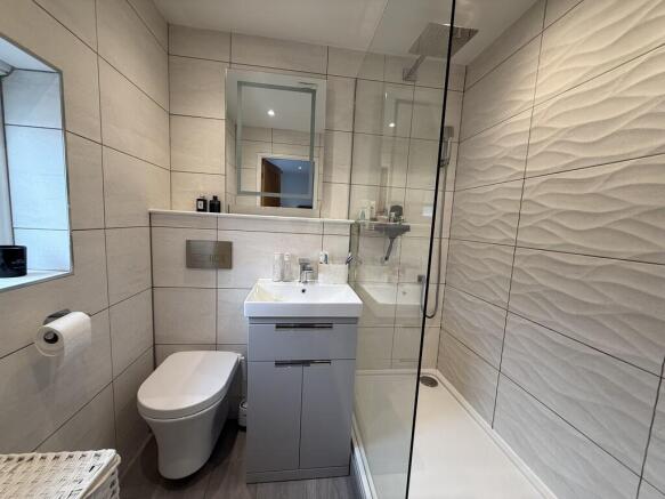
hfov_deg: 102.1
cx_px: 332
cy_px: 250
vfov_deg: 85.7
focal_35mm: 14
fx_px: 269
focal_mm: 2.22
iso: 100
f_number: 2.2
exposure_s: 1/100
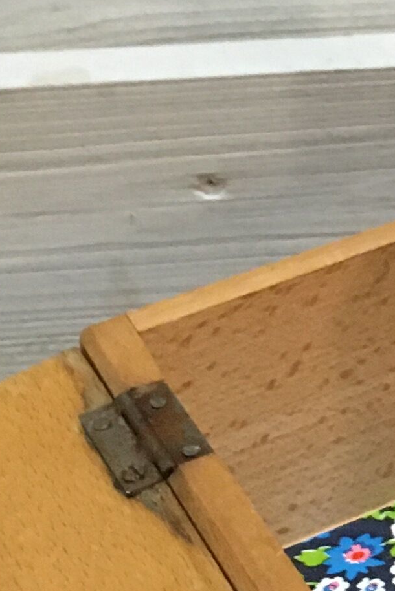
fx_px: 2187
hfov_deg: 9.5
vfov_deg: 15.4
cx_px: 855
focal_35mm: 133
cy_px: 242
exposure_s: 1/20
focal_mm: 4.15
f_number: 2.2
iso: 200
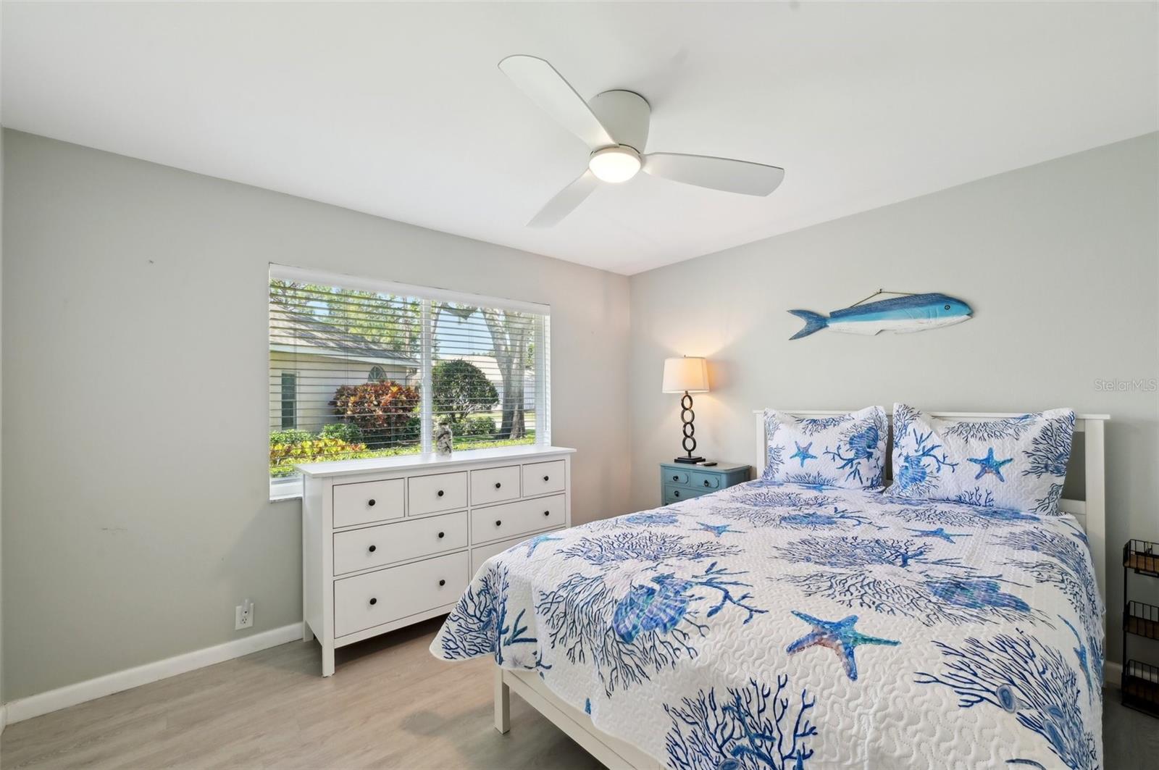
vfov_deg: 81.1
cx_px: 580
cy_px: 385
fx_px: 450
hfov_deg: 104.3
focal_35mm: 14
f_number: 8
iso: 400
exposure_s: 1/80
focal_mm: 14
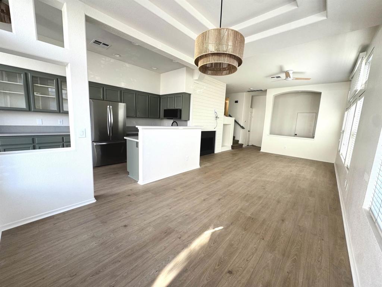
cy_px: 144
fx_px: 154
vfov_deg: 85.7
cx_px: 191
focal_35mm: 14
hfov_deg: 102.1
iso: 50
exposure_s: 1/99
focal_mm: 2.22
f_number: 2.2
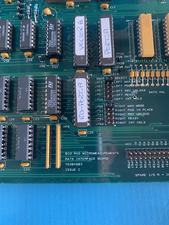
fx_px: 169
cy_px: 112
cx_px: 84
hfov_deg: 53.1
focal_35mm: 26
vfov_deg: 67.3
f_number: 1.8
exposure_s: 1/60
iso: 320
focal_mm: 4.25
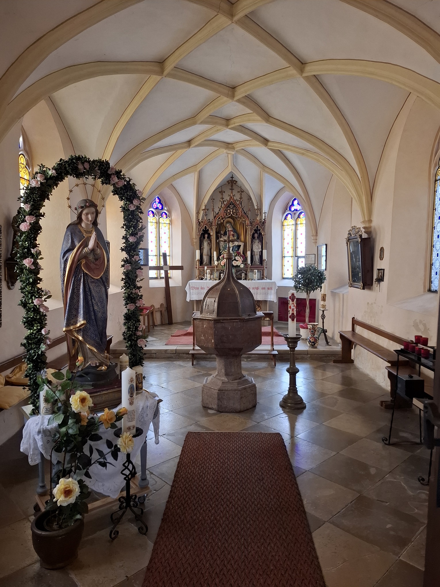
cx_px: 220
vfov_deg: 73.9
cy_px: 294
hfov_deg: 58.9
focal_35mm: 23
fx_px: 390
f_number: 1.8
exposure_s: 1/25
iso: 400
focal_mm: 5.54
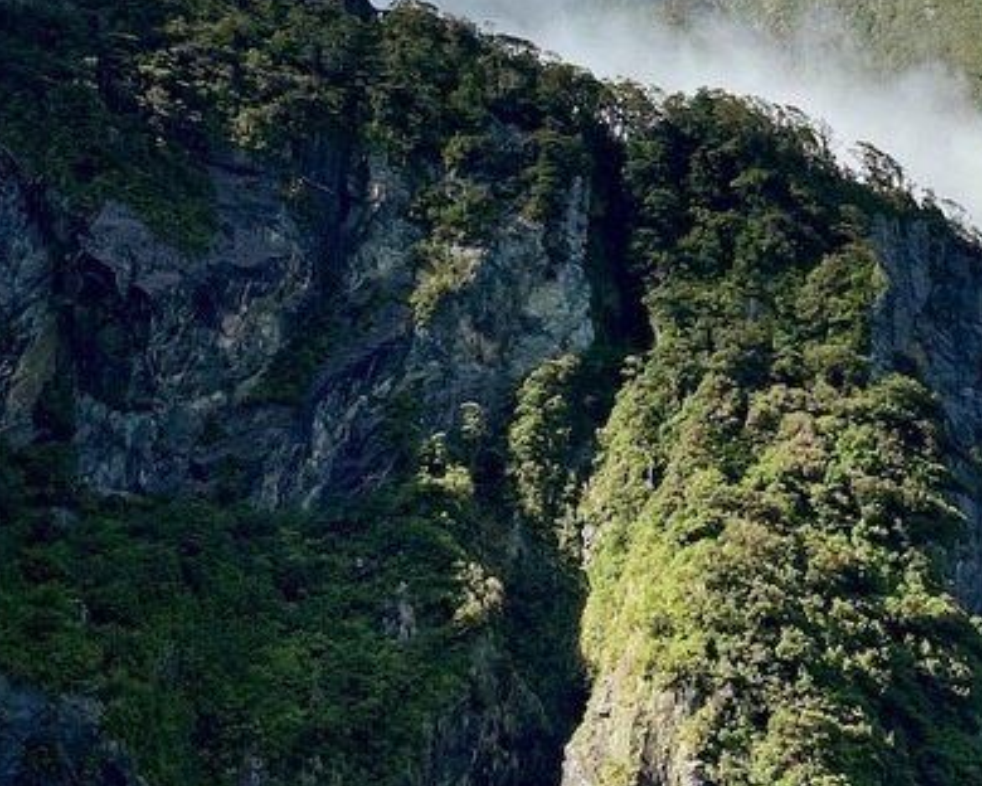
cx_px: 823
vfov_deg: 22.9
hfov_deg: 28.3
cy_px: 88
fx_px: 1889
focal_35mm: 65
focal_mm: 4.25
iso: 32
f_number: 1.8
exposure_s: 1/1901
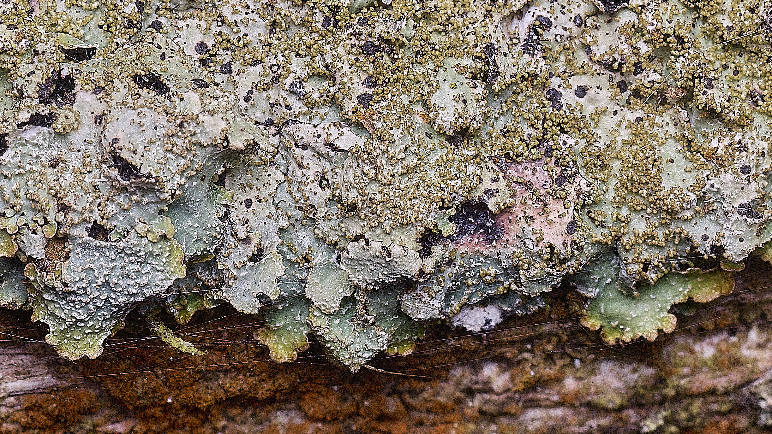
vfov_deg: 3.7
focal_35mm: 329
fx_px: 6735
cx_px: 405
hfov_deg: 6.6
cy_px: 127
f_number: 51
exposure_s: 1/200
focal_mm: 147
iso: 640
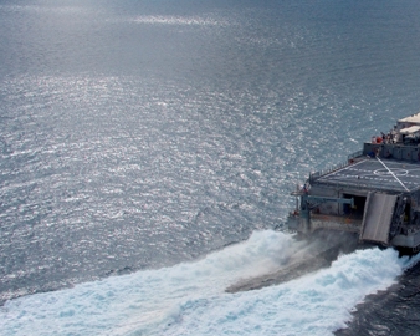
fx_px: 932
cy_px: 184
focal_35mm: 75
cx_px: 401
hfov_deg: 24.5
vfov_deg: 20.4
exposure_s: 1/2500
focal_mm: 24
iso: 200
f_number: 5.6
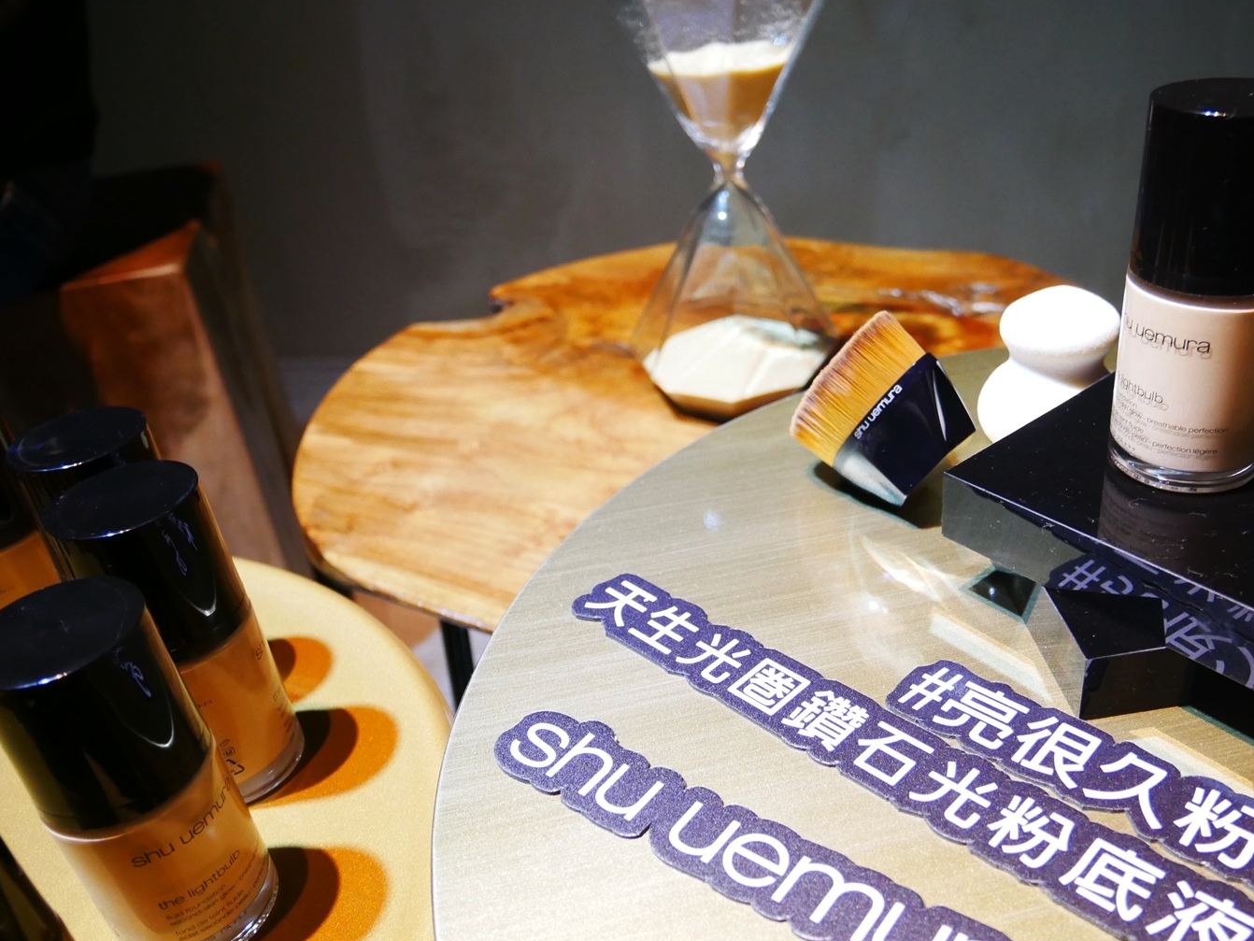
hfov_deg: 58.0
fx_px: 1123
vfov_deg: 45.4
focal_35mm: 31
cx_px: 733
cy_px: 497
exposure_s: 1/80
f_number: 3.5
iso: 1600
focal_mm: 13
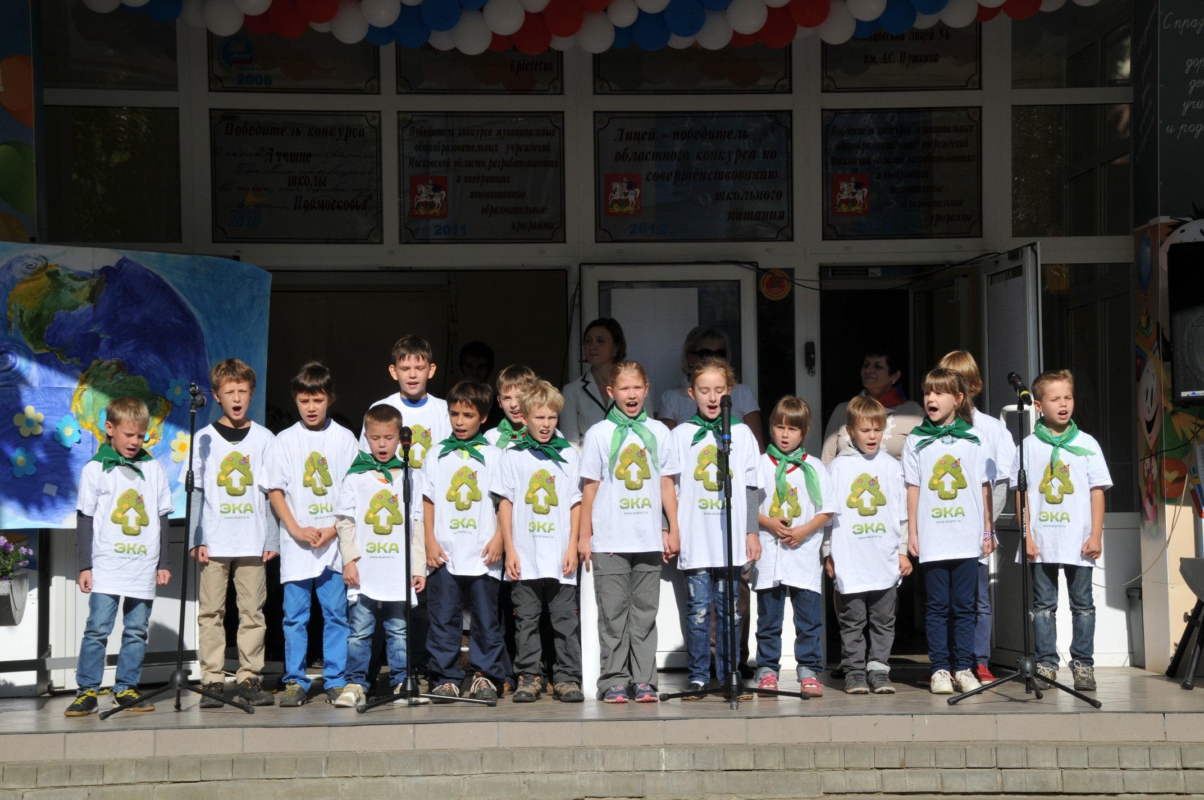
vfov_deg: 17.4
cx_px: 602
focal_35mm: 78
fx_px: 2605
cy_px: 400
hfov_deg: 26.0
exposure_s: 1/400
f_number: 10
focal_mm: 52
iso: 200
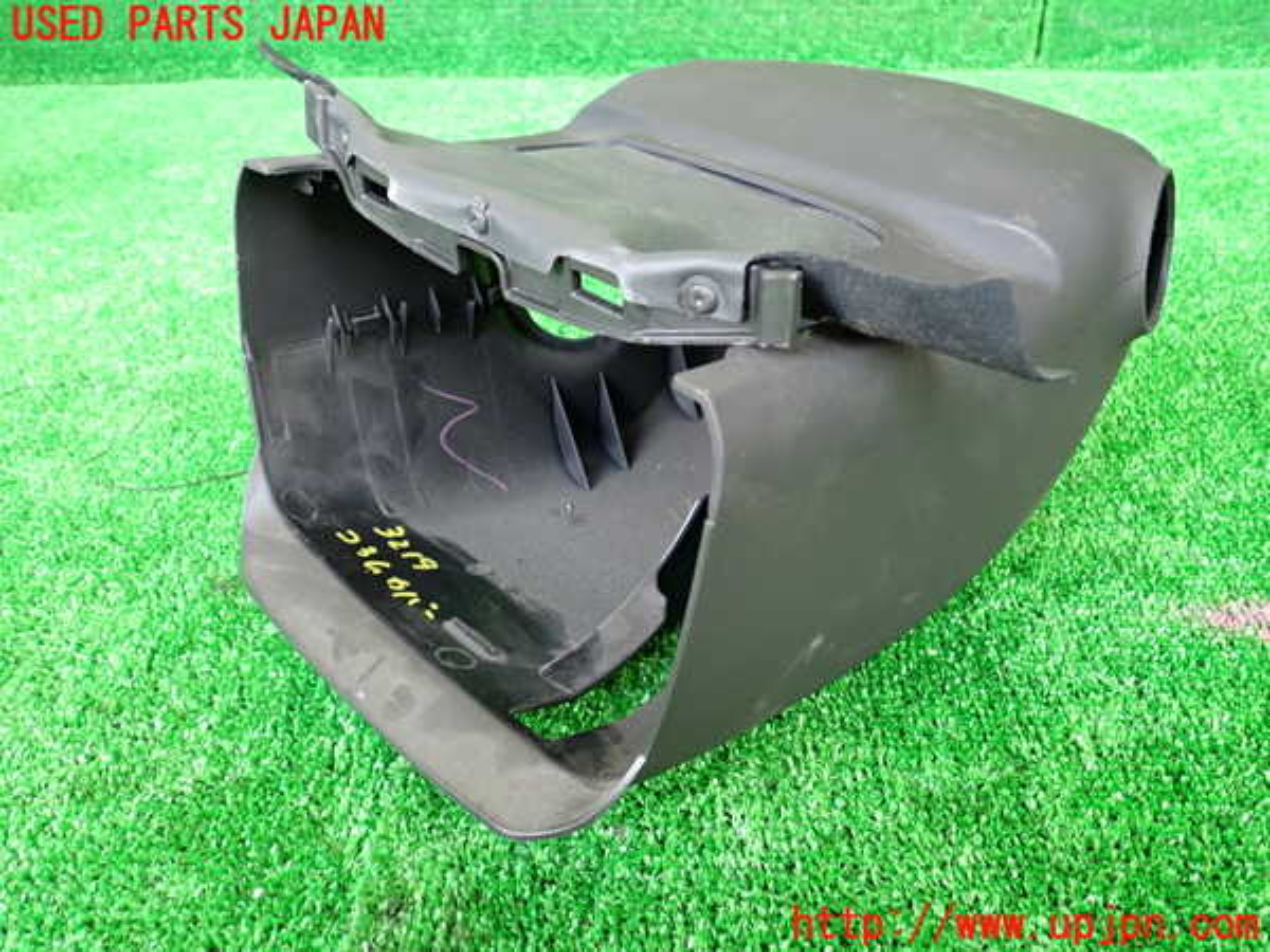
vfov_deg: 46.8
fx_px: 1101
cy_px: 476
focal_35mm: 30
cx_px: 635
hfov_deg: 60.0
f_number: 2.3
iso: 200
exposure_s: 1/30
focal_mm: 5.4
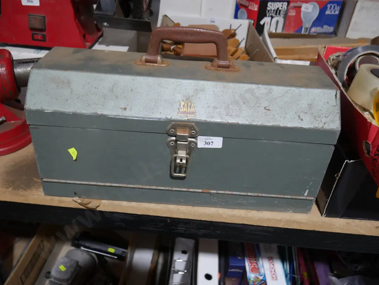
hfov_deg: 59.9
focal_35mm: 30
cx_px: 190
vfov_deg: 46.8
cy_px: 142
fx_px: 329
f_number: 3.6
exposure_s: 1/60
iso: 500
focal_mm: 15
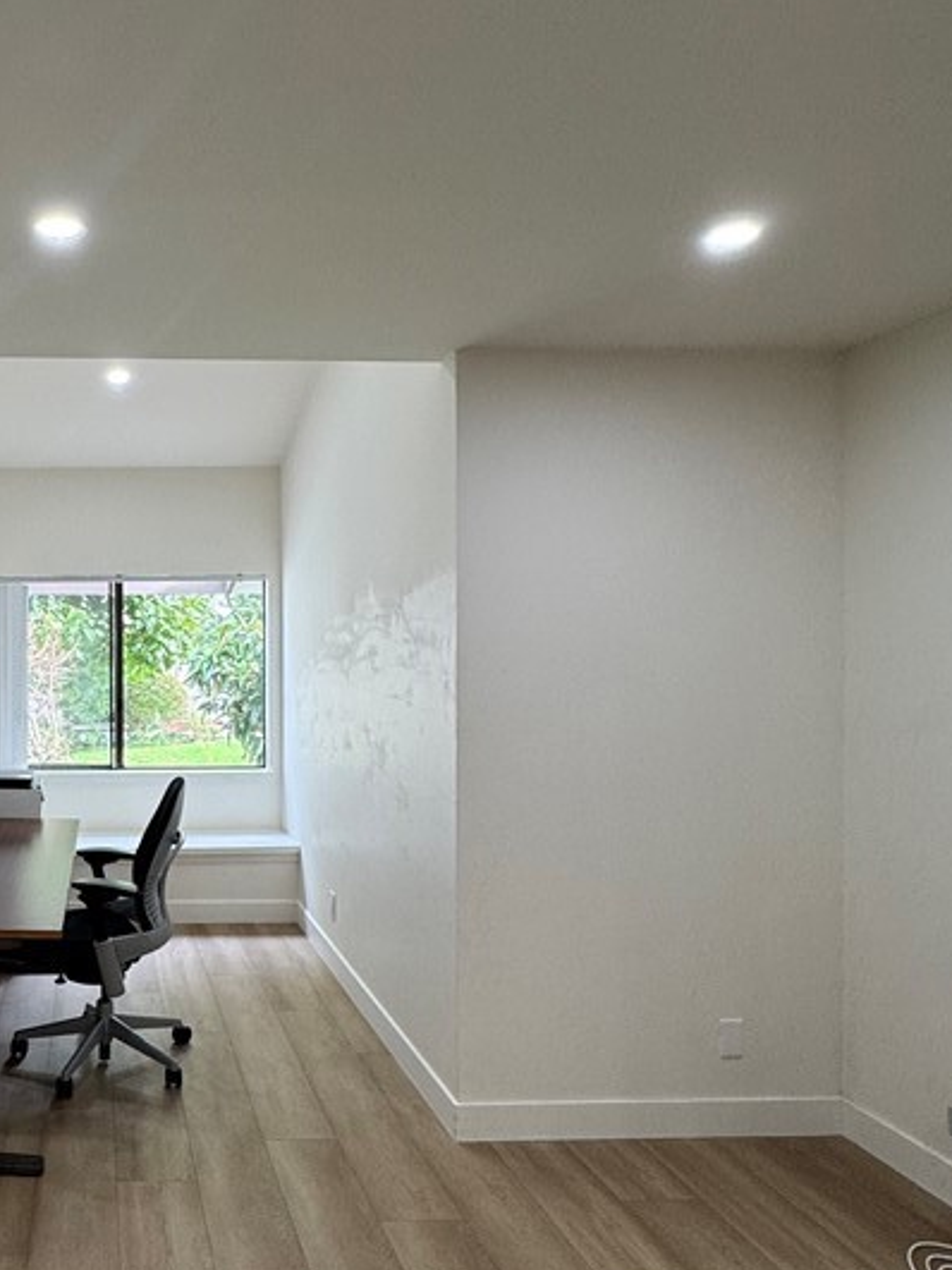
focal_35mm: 27
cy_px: 651
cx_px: 108
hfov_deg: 46.6
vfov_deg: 65.3
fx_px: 990
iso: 125
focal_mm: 2.22
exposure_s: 1/120
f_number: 2.2
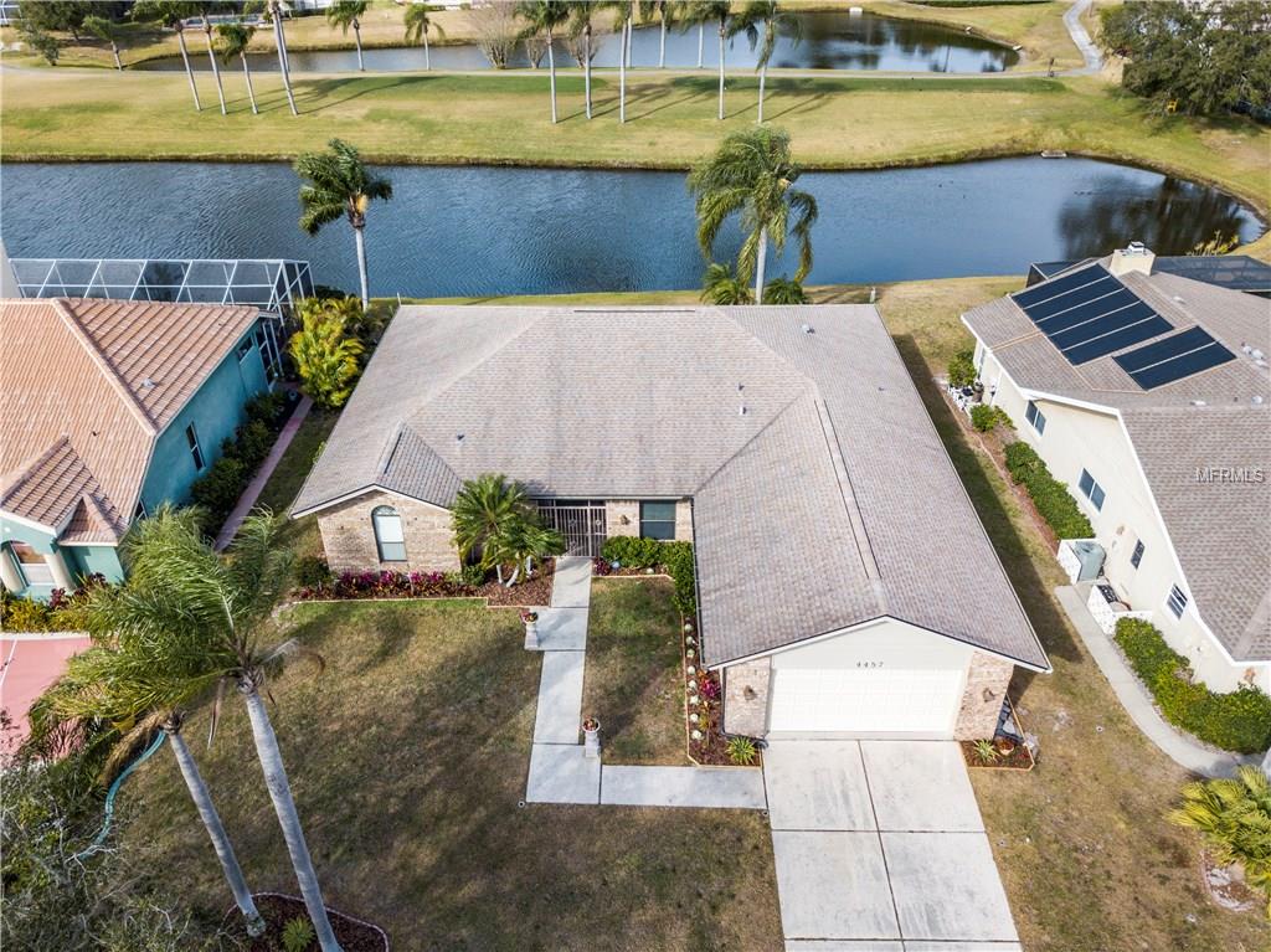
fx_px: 954
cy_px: 476
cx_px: 636
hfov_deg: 67.3
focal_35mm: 26
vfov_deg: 53.0
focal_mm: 4.73
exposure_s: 1/1000
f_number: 2.2
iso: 100
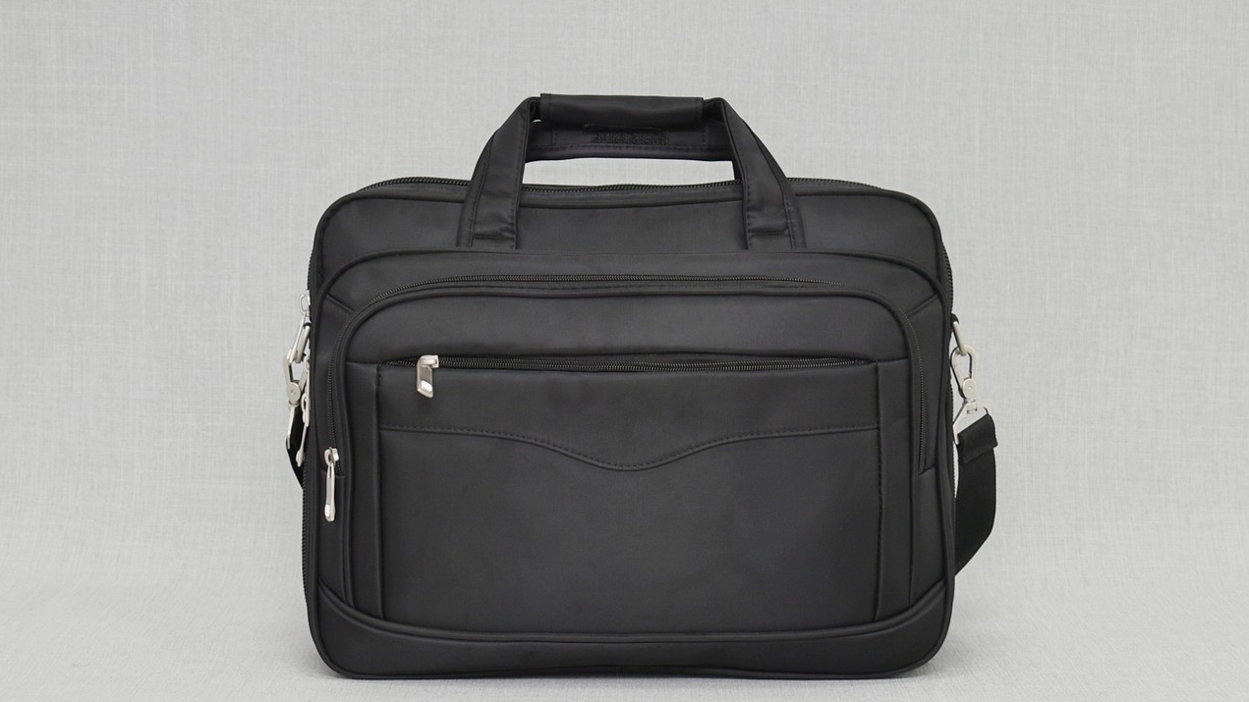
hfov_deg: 27.9
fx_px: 2517
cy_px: 381
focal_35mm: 76
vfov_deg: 15.9
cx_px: 624
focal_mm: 48
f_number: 5.6
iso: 100
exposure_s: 1/60
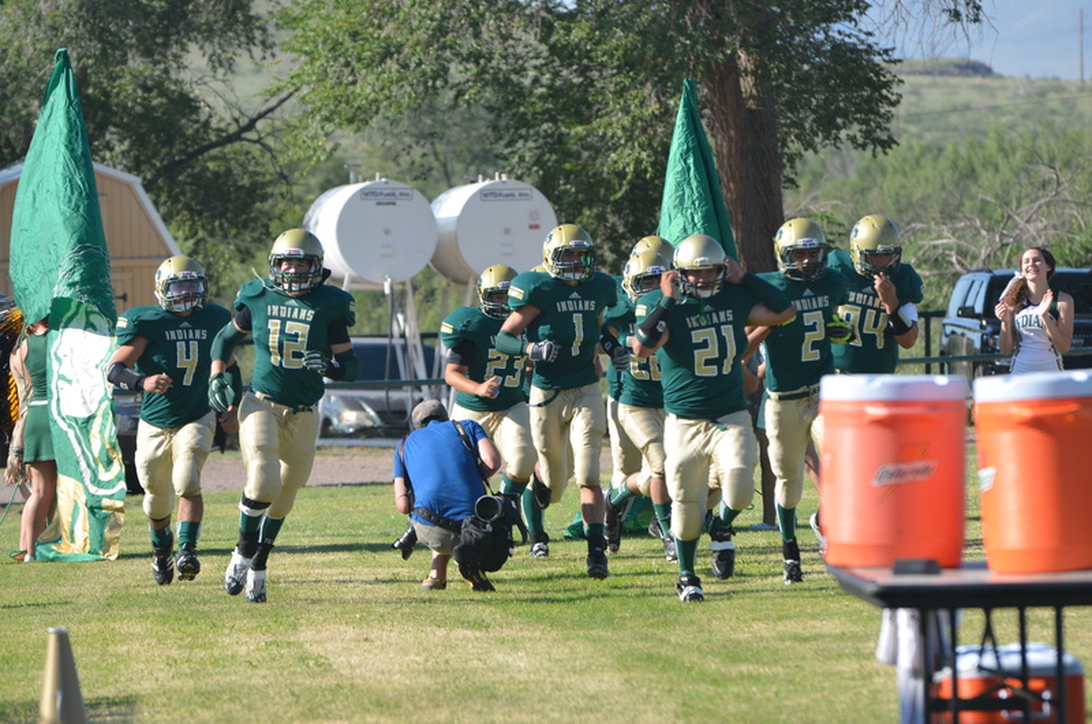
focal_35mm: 300
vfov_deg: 4.6
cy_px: 362
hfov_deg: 6.9
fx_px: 9082
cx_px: 546
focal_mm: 200
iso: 200
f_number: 6.3
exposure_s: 1/640
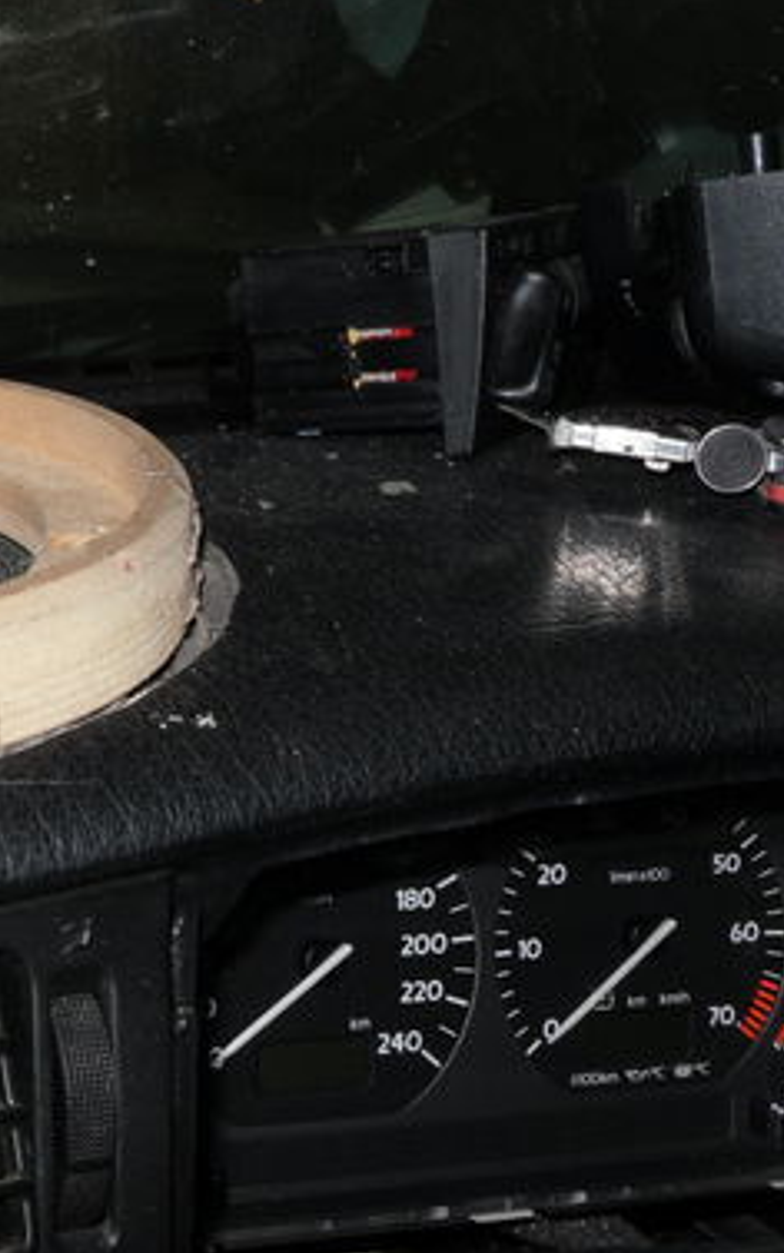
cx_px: -163
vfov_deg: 32.4
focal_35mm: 63
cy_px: 568
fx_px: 2151
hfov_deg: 19.4
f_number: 3.5
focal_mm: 6.3
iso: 80
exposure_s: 1/45
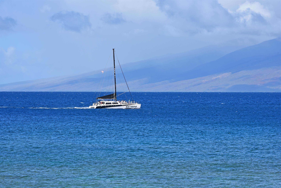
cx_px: 140
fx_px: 1405
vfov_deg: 7.6
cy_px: 94
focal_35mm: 180
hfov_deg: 11.4
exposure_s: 1/200
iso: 100
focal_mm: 180
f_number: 13
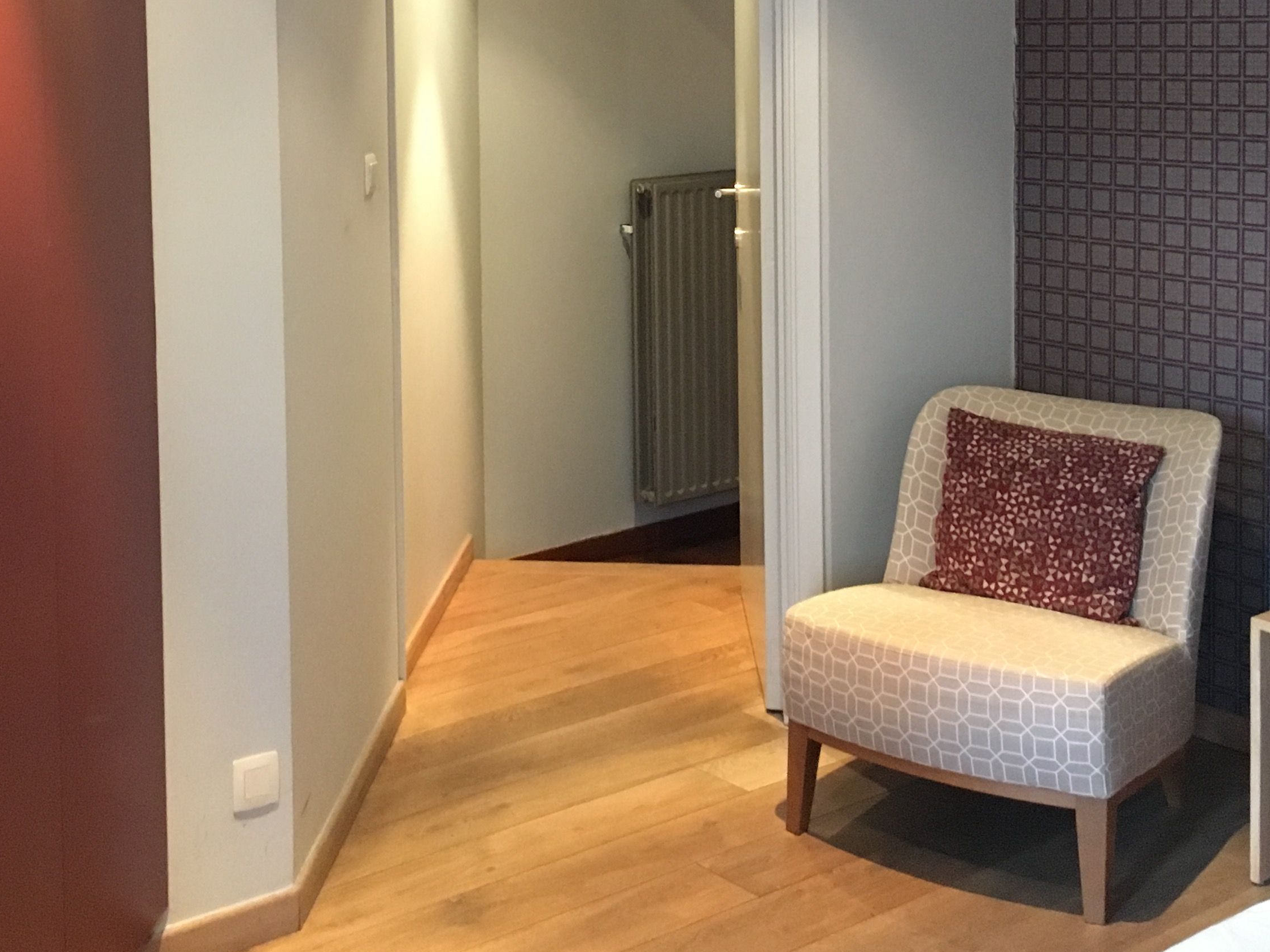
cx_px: 494
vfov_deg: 27.2
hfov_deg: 36.7
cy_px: 122
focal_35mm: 52
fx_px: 1907
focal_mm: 4.15
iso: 250
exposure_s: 1/17
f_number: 2.2
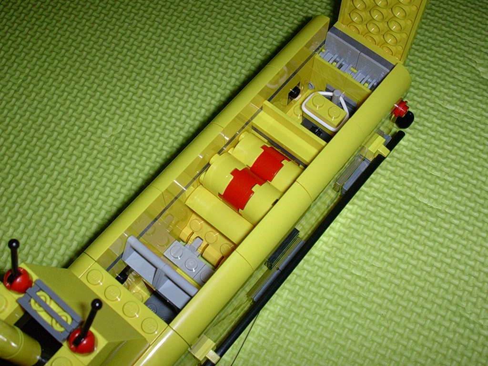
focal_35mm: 45
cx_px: 244
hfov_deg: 42.1
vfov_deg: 32.2
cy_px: 183
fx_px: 634
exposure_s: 1/64
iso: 70
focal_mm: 6.7
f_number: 5.8
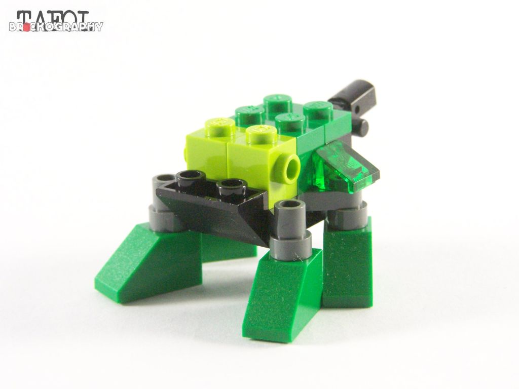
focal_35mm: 117
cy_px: 194
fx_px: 1754
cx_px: 260
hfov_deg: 16.8
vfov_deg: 12.7
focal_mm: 19.4
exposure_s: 1/60
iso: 400
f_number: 4
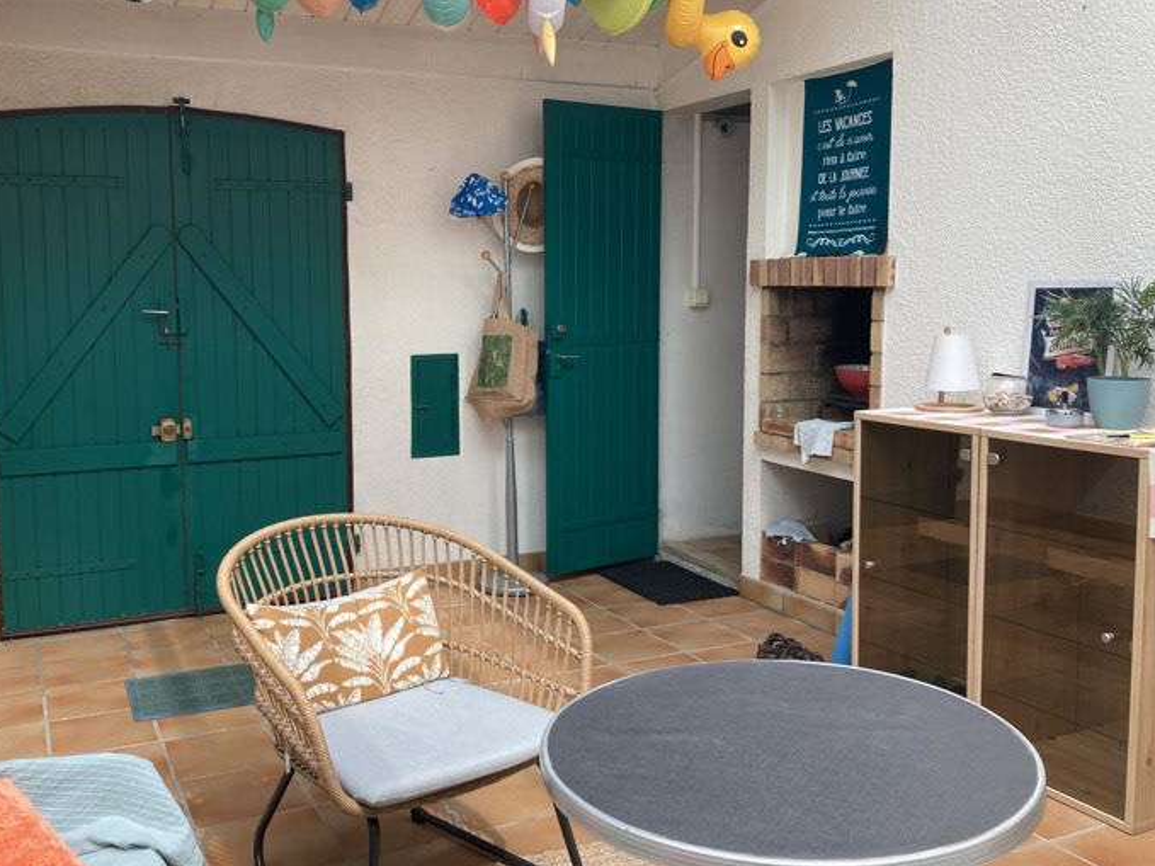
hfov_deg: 55.2
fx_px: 1101
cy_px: 400
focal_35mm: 33
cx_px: 505
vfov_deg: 42.9
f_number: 1.8
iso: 25
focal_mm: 3.99
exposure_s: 1/122
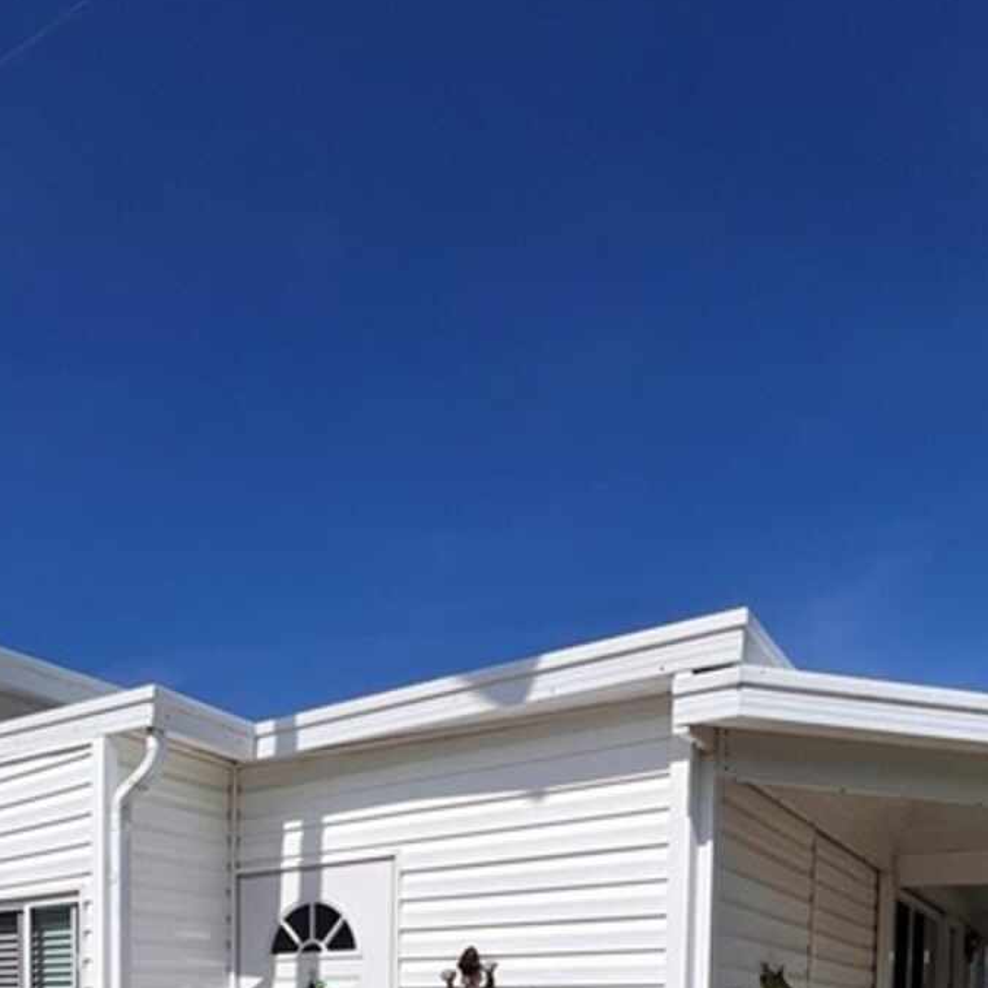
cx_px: 316
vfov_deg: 42.9
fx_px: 936
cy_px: 1096
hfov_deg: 54.3
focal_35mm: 29
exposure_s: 1/6494
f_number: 1.8
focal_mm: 1.57
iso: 32
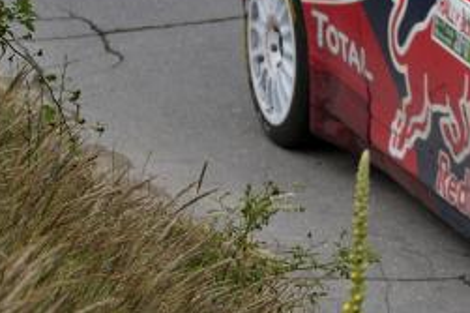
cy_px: 99
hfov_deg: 4.9
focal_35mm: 416
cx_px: 742
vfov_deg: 3.3
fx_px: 5427
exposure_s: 1/1250
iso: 400
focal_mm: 68
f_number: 4.5
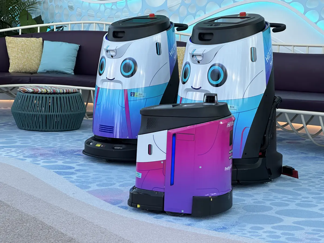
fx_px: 721
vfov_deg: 19.1
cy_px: 122
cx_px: 162
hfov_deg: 25.3
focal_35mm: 77
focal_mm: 9
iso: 100
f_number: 2.8
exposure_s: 1/195
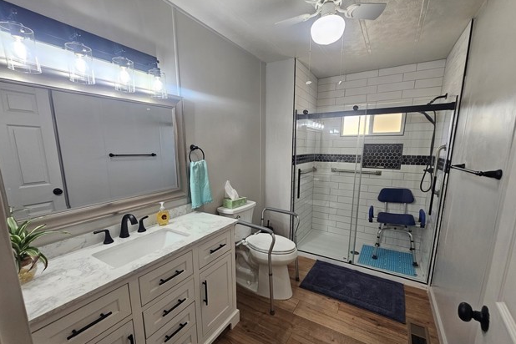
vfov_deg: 81.0
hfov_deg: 104.3
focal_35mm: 14
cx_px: 259
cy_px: 189
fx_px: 201
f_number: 2.2
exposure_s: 1/60
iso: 100
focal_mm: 2.2
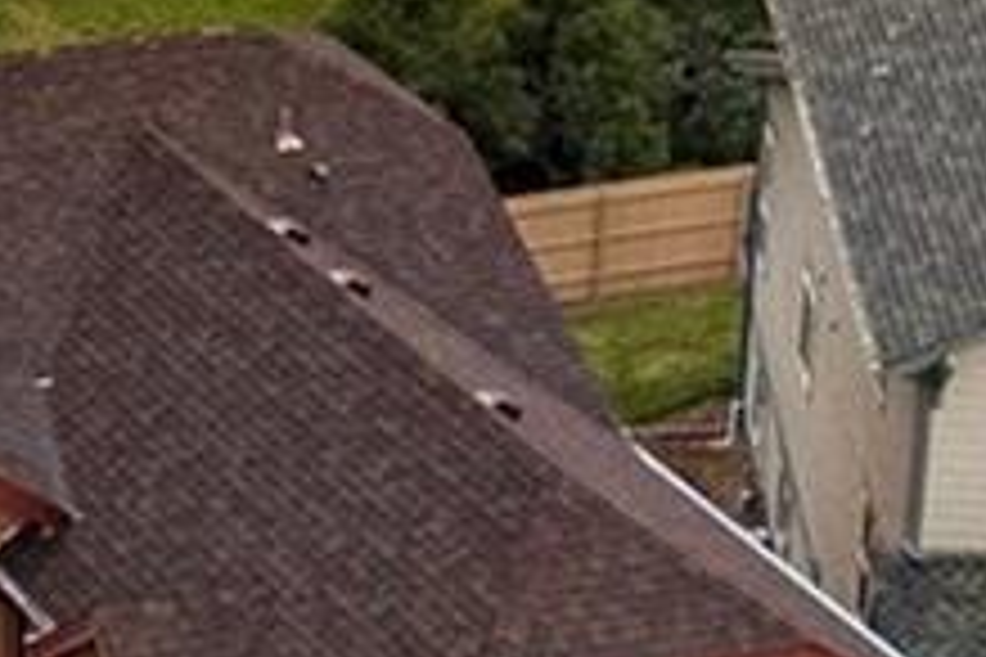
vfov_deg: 7.5
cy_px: 151
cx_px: -374
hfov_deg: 11.0
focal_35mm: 182
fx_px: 4984
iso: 420
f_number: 2.8
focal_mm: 12.29
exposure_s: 1/15
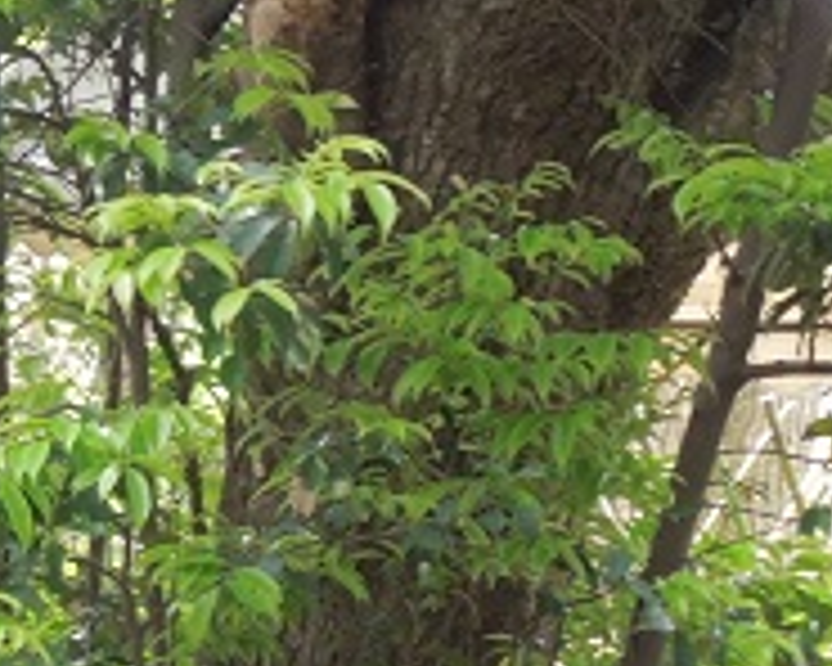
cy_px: 988
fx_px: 4309
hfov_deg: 11.0
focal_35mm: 175
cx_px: 142
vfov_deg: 8.6
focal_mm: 9.8
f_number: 4.2
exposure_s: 1/50
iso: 360
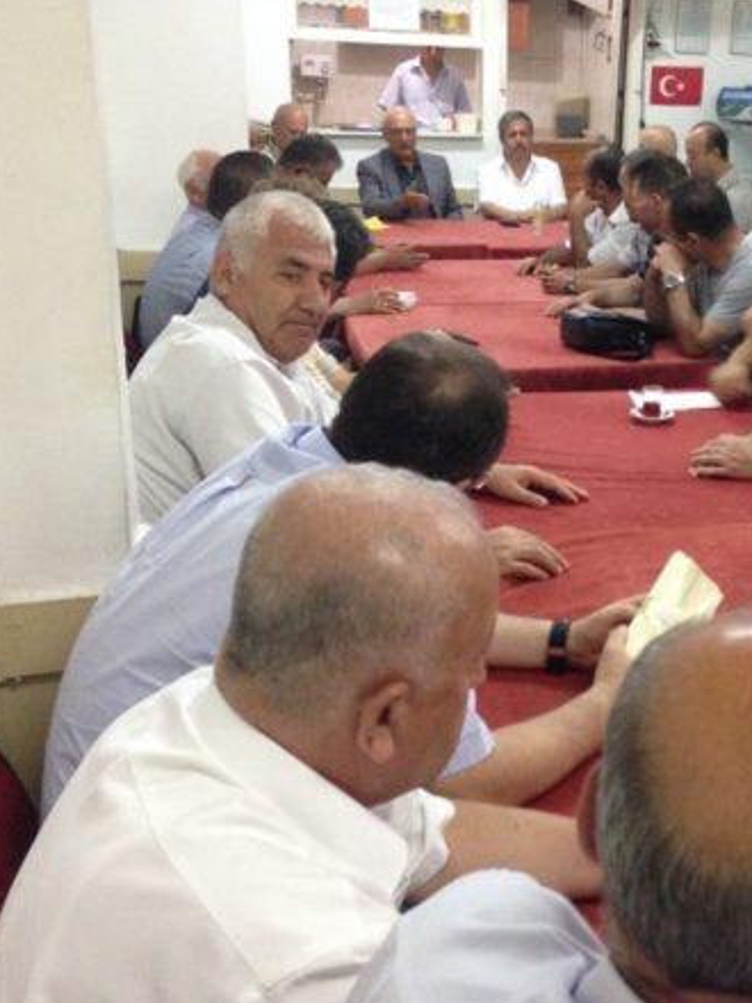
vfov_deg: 42.1
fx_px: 1303
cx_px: 563
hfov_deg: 31.6
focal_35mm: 45
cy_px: 508
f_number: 2.4
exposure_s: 1/20
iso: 320
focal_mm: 4.12
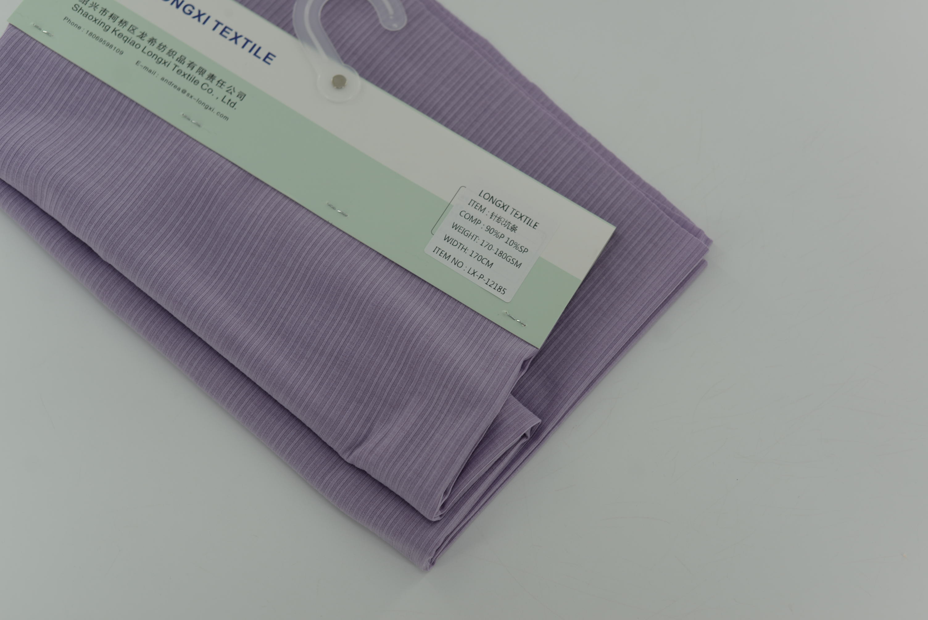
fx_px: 1289
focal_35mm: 50
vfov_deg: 27.0
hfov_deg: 39.6
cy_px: 310
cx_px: 464
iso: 100
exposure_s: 1/320
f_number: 3.5
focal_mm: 50
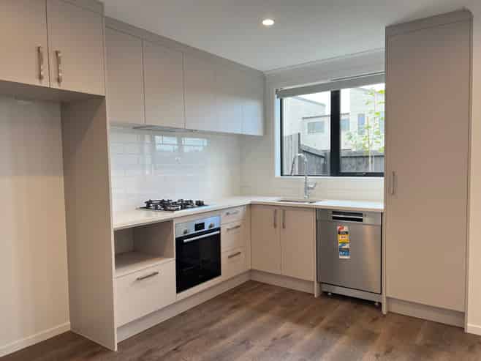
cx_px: 240
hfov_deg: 67.3
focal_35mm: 26
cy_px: 180
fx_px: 361
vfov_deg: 53.0
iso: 40
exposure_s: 1/264
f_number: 1.5
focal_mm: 5.7
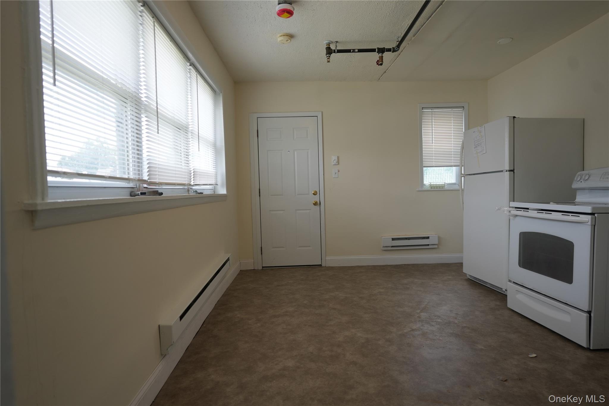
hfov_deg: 84.0
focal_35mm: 20
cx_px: 304
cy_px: 203
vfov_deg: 61.9
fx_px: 338
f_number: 4
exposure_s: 1/160
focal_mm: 20
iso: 250
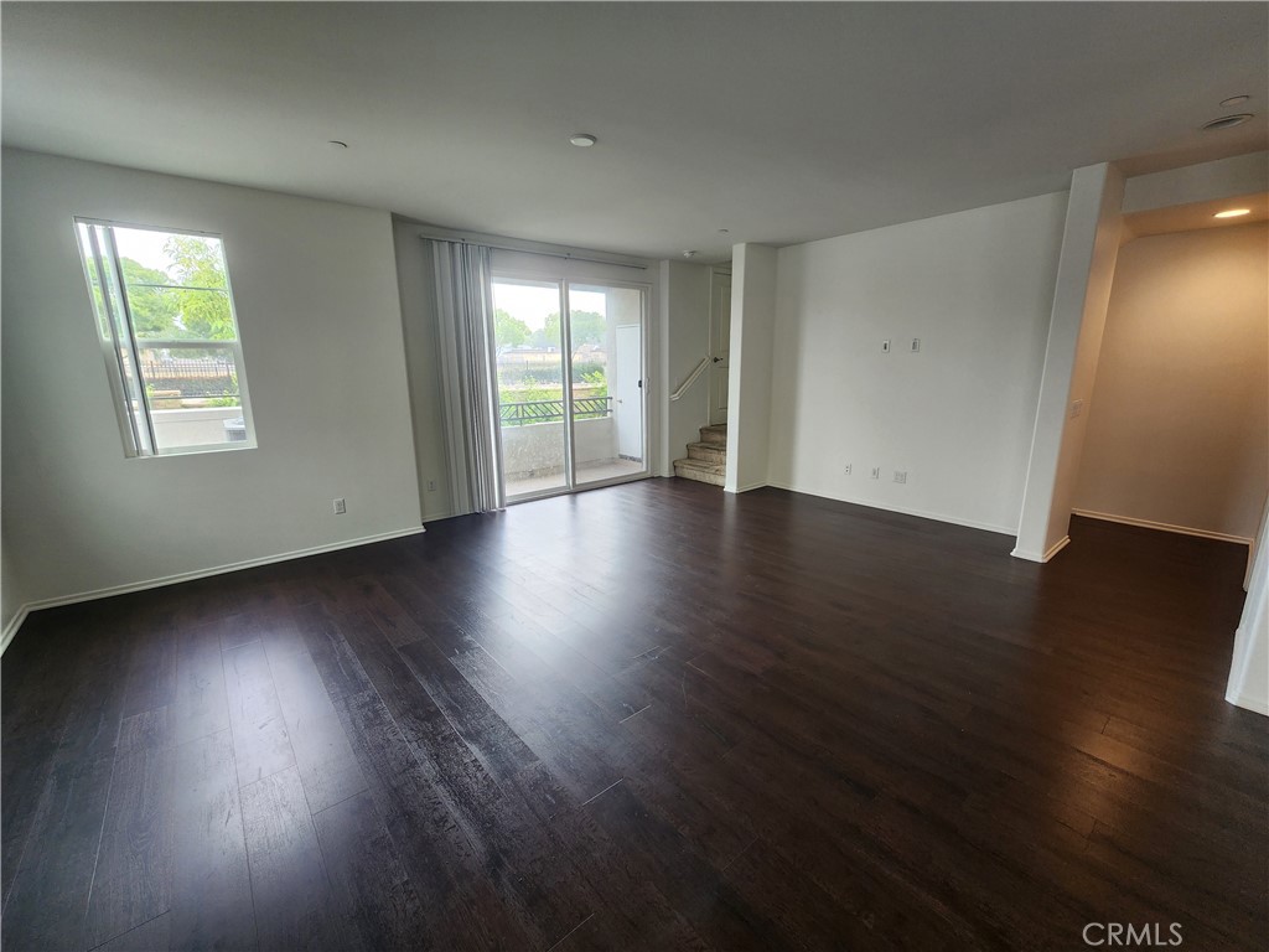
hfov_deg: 106.2
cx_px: 634
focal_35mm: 13
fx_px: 477
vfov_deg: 89.9
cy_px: 476
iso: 100
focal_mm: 2.2
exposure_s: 1/60
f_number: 2.2
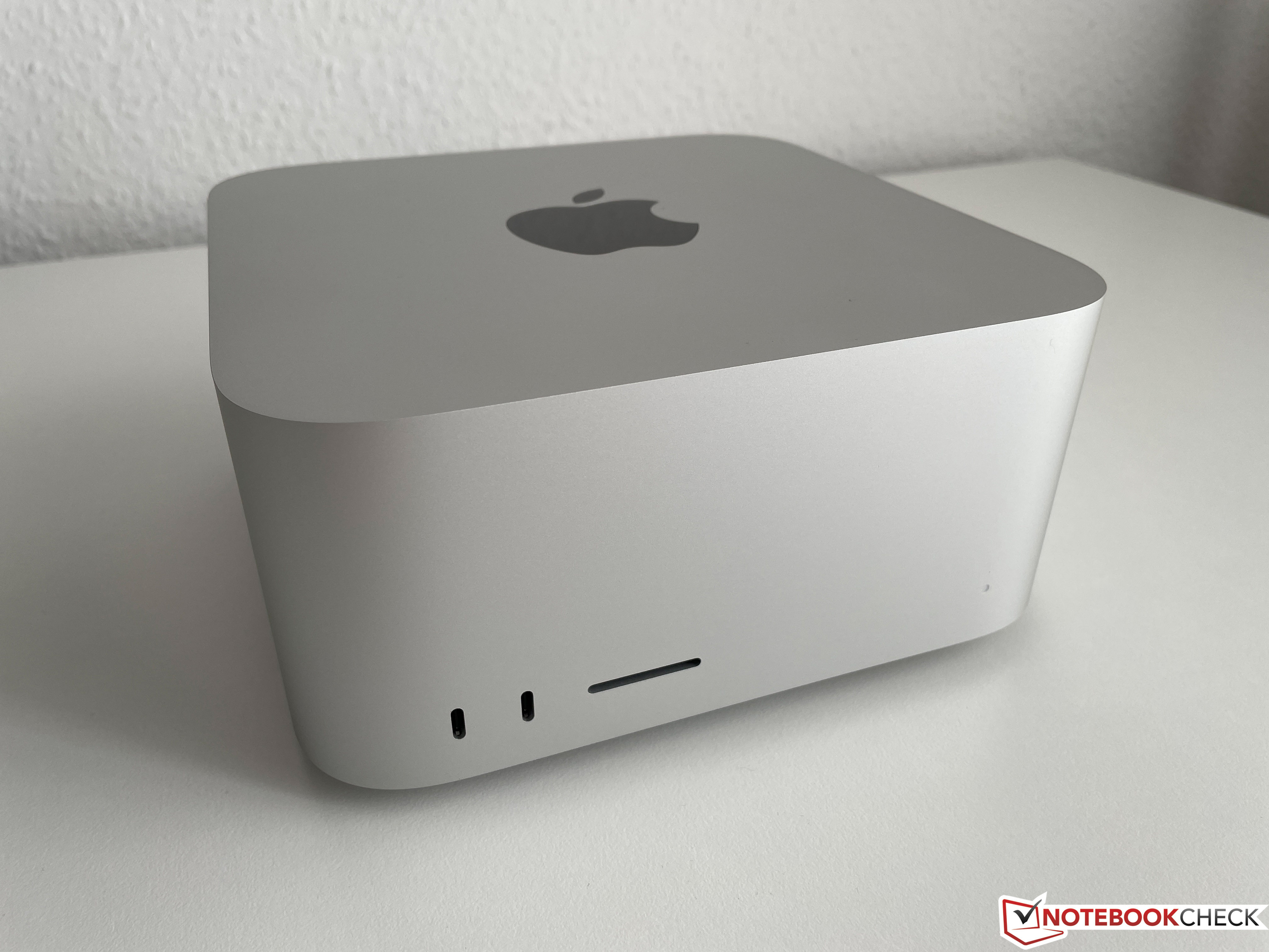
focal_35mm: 26
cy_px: 476
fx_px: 953
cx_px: 634
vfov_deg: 53.1
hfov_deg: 67.3
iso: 32
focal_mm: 4.2
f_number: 1.6
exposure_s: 1/216
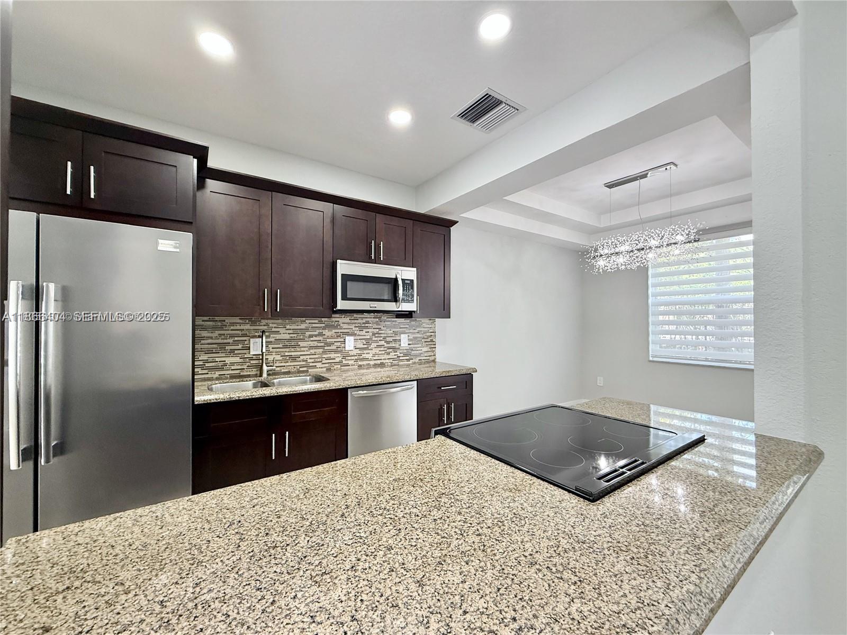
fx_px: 343
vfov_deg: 85.7
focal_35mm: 14
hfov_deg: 102.1
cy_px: 318
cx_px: 424
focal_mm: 2.22
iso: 200
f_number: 2.2
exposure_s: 1/120
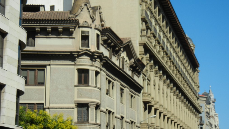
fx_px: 455
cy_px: 73
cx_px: 116
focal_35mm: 75
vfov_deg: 16.1
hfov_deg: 28.2
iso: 160
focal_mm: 12.2
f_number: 8.2
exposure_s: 1/335
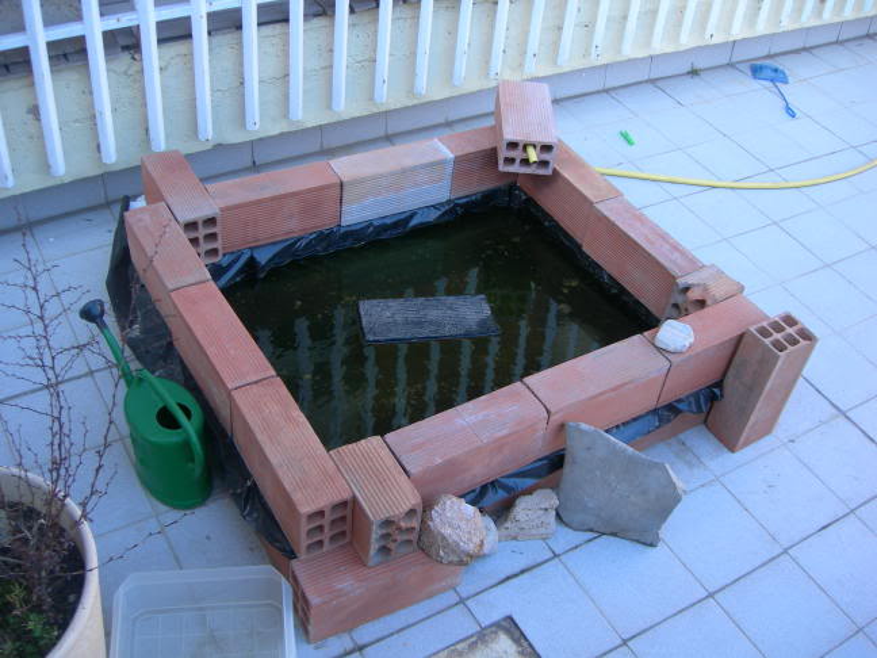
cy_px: 329
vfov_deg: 37.7
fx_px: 963
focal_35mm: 38
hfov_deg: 49.0
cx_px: 438
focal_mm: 7.8
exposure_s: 1/94.8
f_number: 2.8
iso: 50
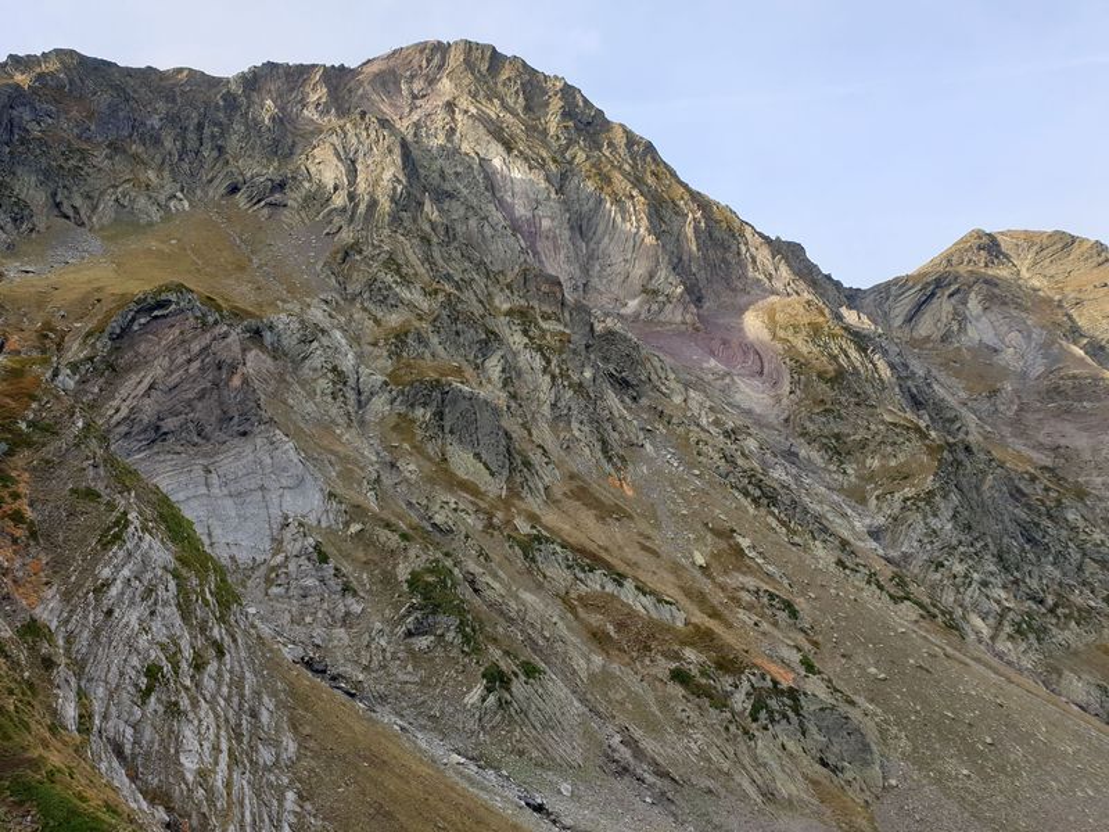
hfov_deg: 67.3
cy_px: 416
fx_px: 833
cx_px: 554
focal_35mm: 26
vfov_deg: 53.1
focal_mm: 4.3
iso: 50
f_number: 2.4
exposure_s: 1/549
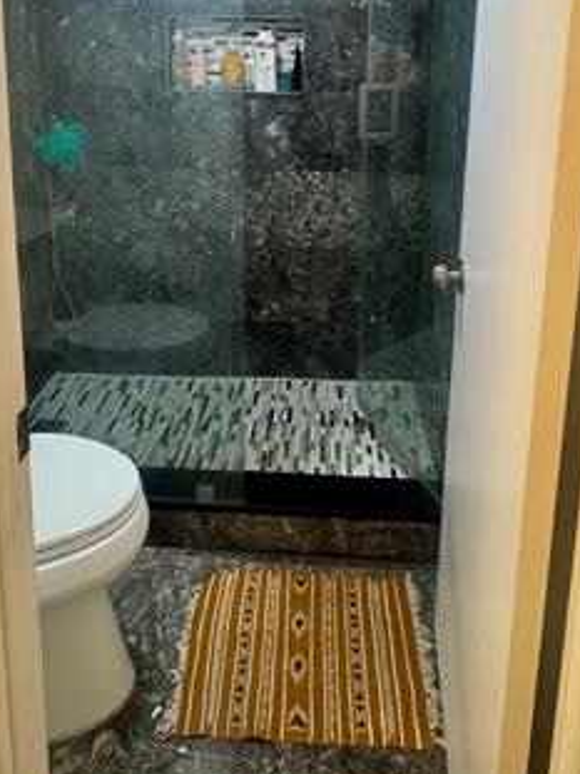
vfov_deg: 60.4
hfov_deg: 51.3
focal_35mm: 27
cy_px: 162
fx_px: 604
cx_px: 294
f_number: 2.2
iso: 250
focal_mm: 2.22
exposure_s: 1/60
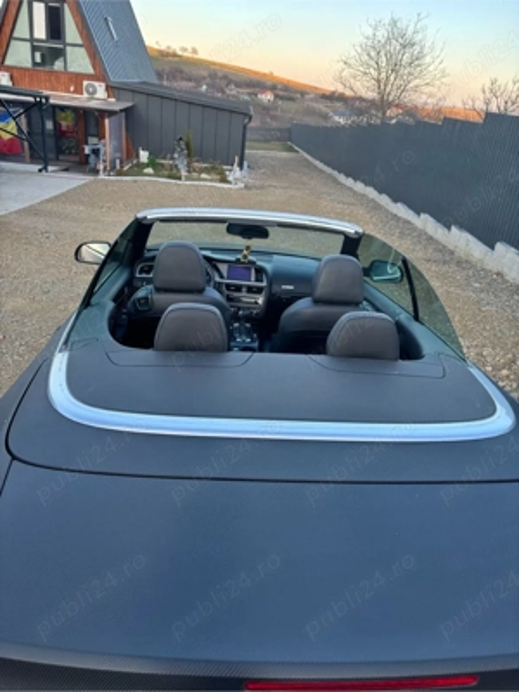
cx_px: 260
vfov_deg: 67.3
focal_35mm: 26
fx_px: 520
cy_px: 346
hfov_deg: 53.1
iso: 40
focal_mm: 5.96
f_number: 1.6
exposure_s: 1/121
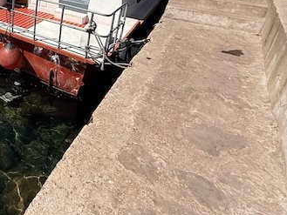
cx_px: -42
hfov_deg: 40.9
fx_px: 282
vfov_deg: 37.3
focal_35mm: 34
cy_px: -2
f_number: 2.2
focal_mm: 2.22
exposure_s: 1/3289
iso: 50
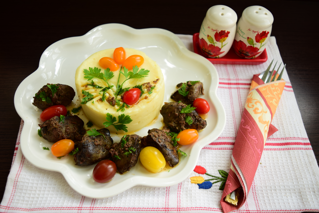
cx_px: 160
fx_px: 306
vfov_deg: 38.4
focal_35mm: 34
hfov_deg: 55.1
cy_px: 106
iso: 100
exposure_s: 1/30
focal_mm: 23
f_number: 4
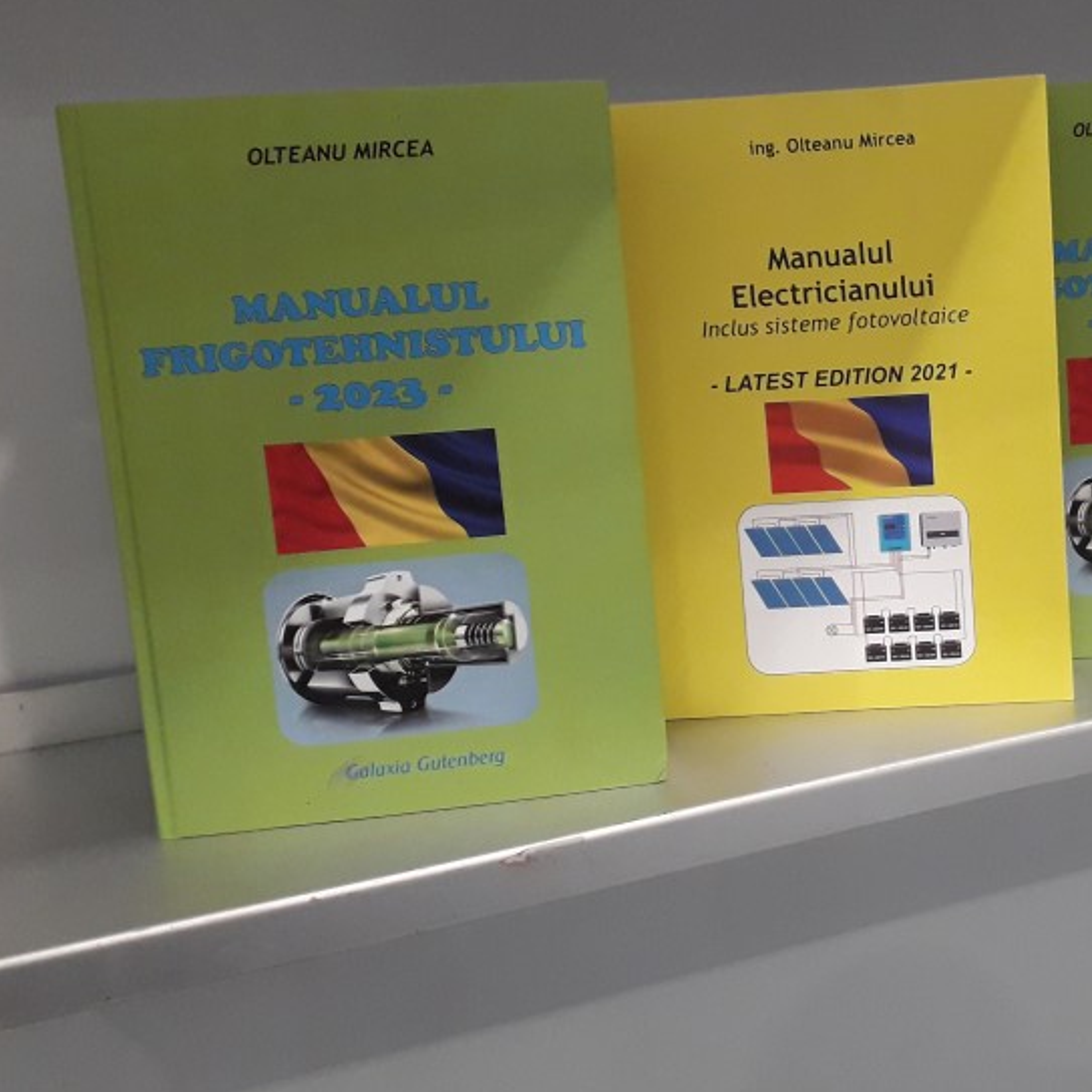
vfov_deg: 37.5
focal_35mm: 45
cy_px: 501
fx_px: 1606
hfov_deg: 35.9
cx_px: 917
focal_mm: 3.6
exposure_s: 1/50
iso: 200
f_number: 1.9
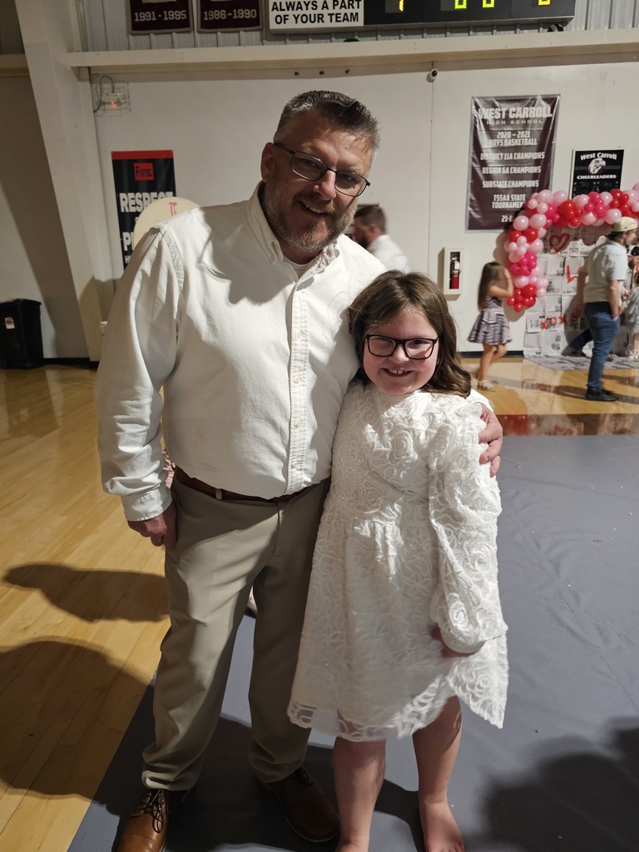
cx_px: 320
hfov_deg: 58.9
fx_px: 566
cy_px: 426
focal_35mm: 23
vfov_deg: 73.9
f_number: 1.7
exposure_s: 1/30
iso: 640
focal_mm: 6.3
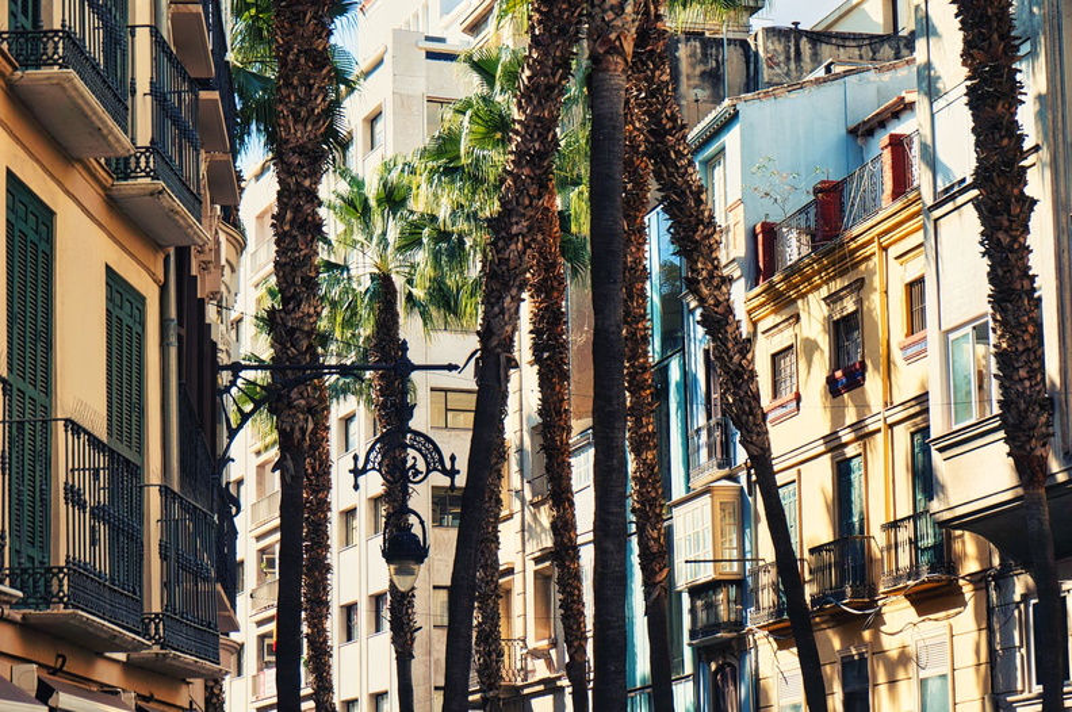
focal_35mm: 105
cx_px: 536
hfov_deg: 19.5
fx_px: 3123
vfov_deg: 13.0
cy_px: 356
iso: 100
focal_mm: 70
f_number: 5.6
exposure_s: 1/160
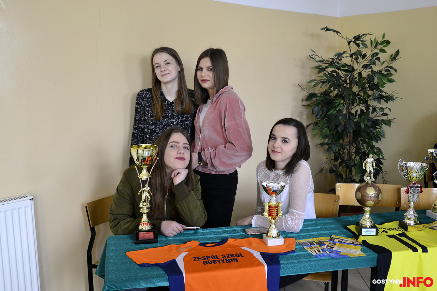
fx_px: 473
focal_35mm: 39
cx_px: 218
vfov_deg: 34.2
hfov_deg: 49.6
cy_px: 146
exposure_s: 1/100
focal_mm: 26
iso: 1600
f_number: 4.5
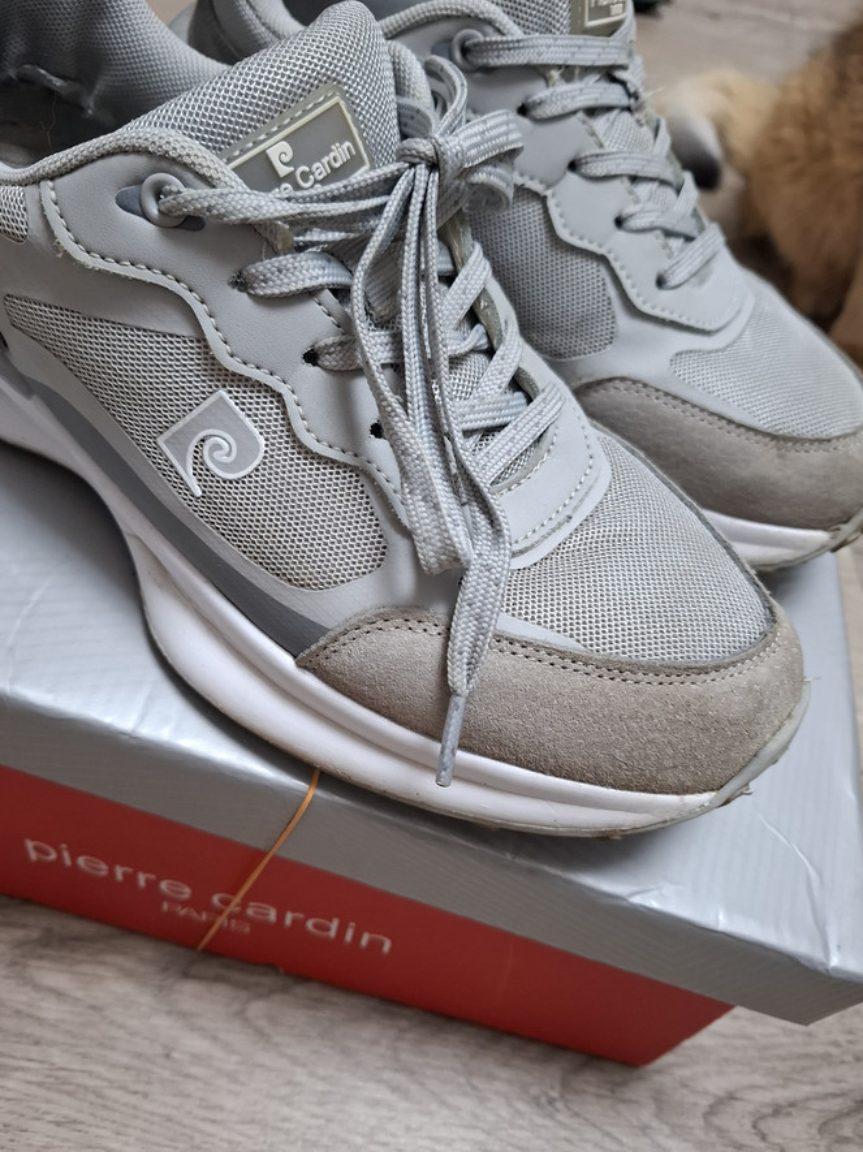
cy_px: 574
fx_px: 865
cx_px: 415
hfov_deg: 53.0
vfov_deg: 67.3
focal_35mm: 26
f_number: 1.8
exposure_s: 1/33
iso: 400
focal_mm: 5.54
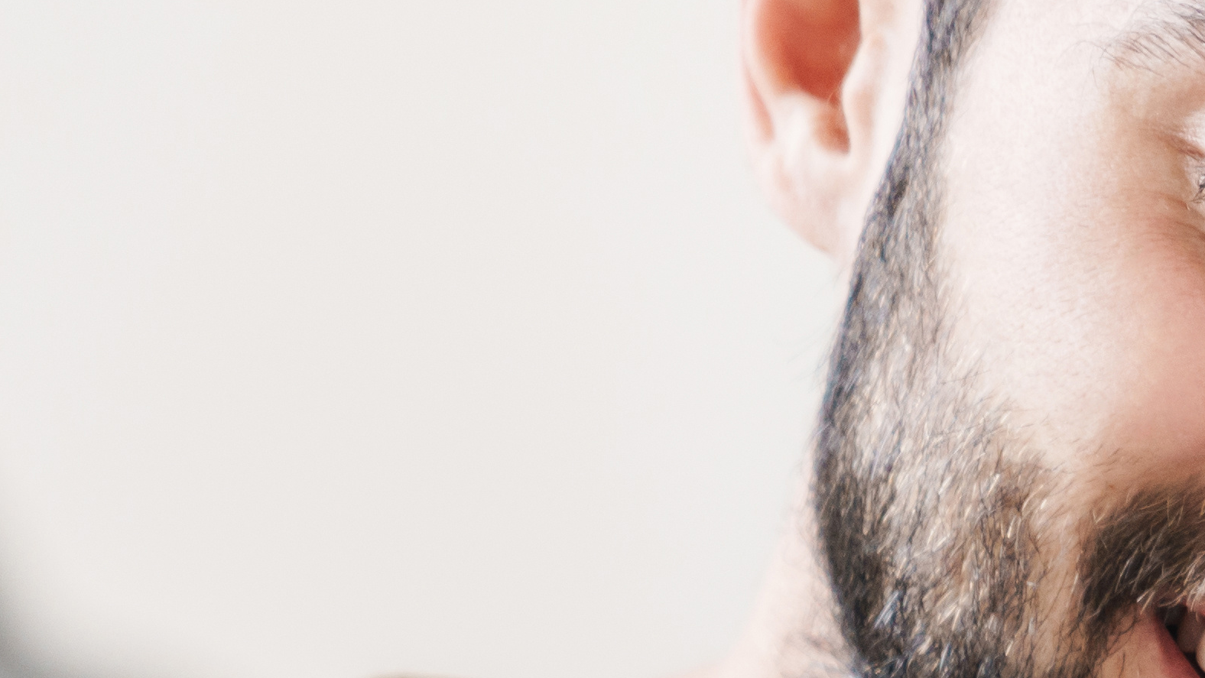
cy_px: 1822
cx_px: 2384
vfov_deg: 3.2
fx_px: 11824
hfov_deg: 5.7
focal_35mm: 370
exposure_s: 1/200
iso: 500
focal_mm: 70
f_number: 2.8
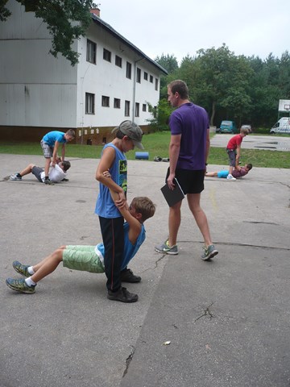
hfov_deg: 40.7
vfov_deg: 52.6
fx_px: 391
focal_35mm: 35
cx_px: 145
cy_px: 194
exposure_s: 1/250
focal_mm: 5.8
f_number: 2.8
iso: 100
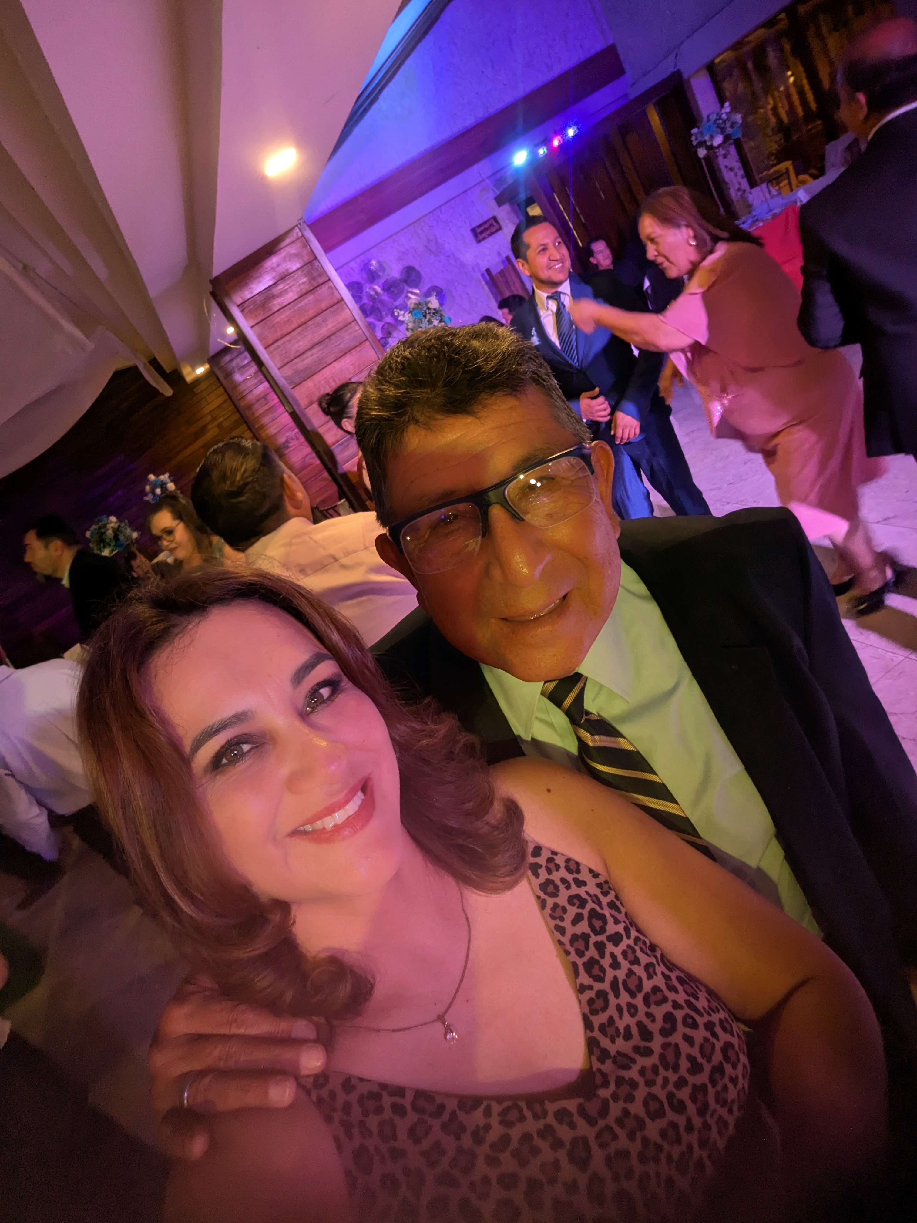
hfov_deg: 63.4
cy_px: 612
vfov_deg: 79.0
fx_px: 742
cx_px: 458
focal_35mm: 21
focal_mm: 2.74
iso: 326
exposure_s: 1/30
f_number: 2.2
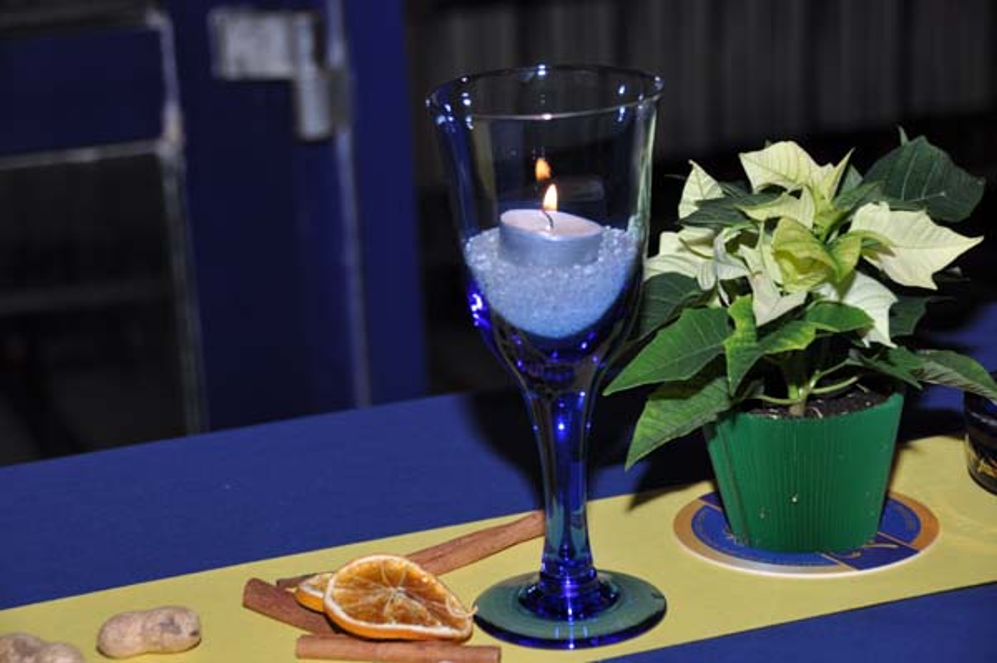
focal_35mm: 98
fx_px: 2698
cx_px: 498
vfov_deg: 14.0
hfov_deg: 20.9
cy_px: 332
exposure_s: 1/60
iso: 250
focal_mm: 65
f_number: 5
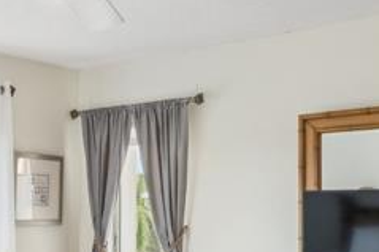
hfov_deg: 33.4
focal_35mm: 57
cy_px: 215
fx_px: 600
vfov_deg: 23.3
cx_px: 43
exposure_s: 1/20
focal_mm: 17
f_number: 10
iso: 200
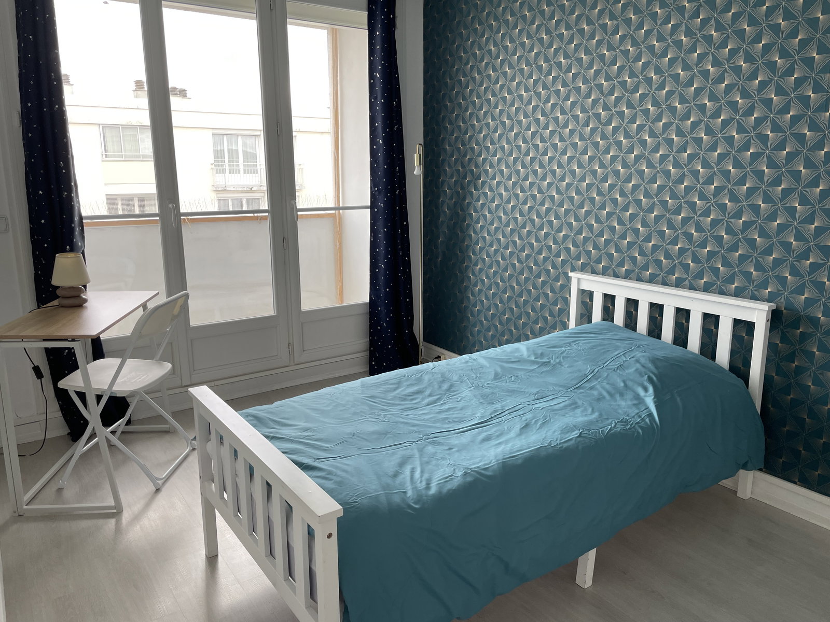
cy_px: 311
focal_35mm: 26
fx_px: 623
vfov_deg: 53.1
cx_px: 415
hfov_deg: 67.3
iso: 64
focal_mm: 4.2
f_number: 1.6
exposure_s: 1/121
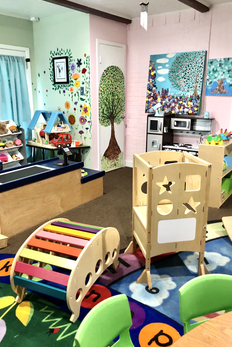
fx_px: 290
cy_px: 171
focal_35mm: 30
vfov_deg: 61.9
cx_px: 116
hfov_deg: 43.6
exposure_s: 1/7
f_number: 1.8
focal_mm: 3.99
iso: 80
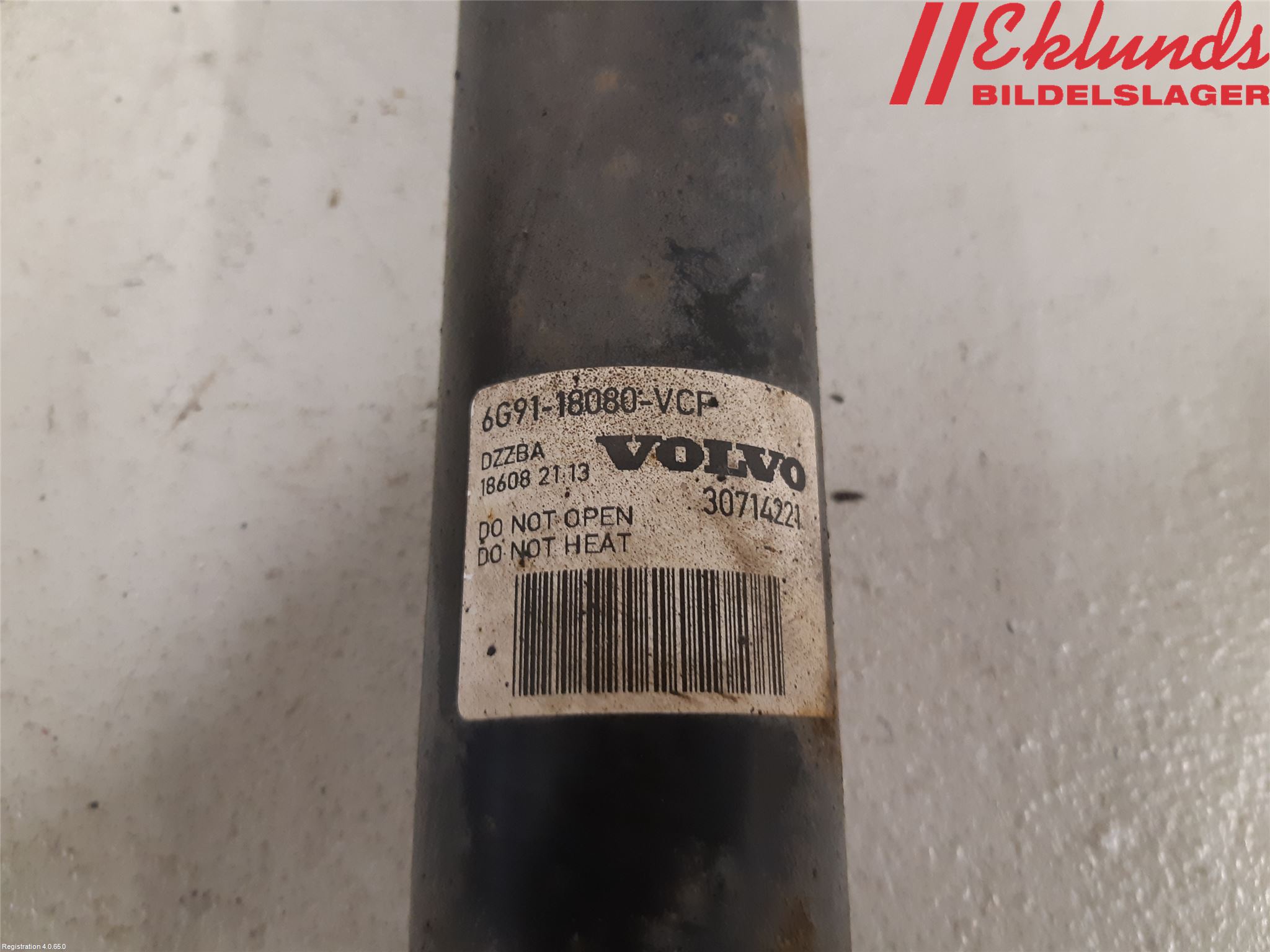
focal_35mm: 26
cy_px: 476
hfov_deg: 67.3
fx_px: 954
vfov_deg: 53.1
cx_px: 635
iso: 200
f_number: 1.7
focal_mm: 3.93
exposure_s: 1/33
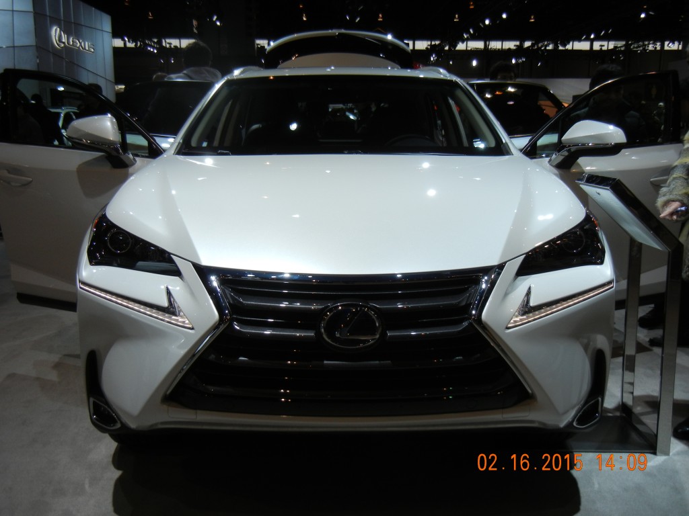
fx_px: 677
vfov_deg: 41.8
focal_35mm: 34
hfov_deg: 54.0
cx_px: 344
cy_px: 258
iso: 160
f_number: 3.6
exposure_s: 1/244
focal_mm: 6.2
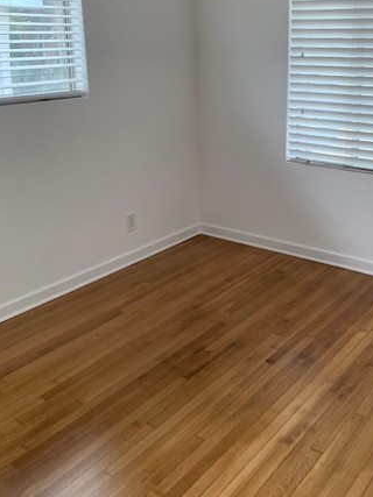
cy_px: 190
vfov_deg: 47.5
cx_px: 259
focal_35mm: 39
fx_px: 561
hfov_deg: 36.3
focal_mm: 4.25
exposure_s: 1/119
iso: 100
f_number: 1.8
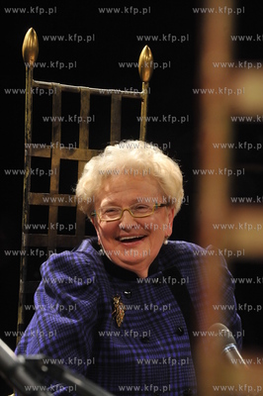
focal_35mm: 150
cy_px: 198
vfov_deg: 13.7
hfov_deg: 9.1
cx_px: 132
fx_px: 1646
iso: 2500
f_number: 5.6
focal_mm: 150
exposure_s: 1/160
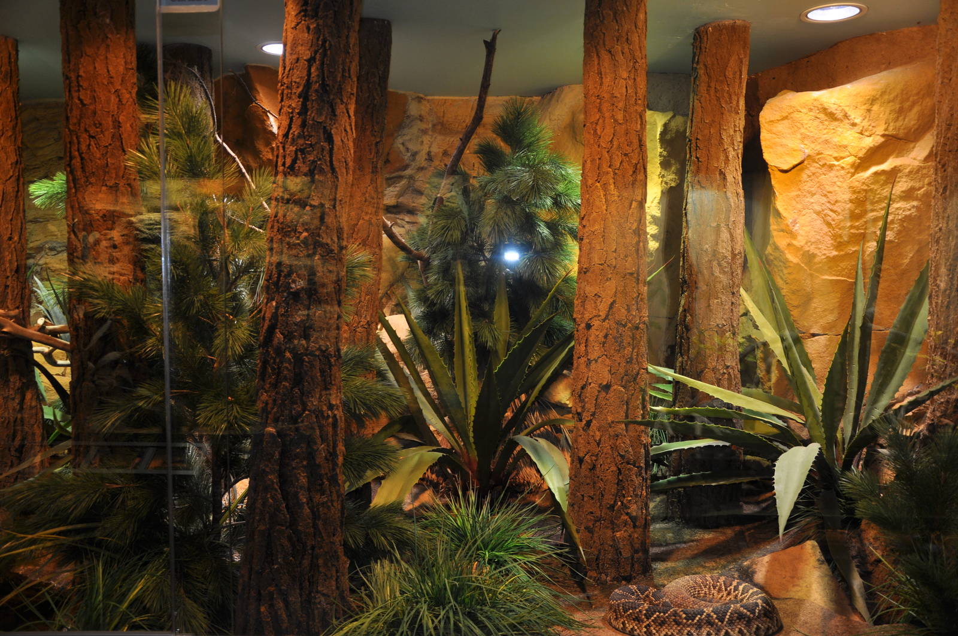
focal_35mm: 33
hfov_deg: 57.3
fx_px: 877
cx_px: 479
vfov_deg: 39.9
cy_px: 318
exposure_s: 1/60
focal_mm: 22
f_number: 4
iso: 250
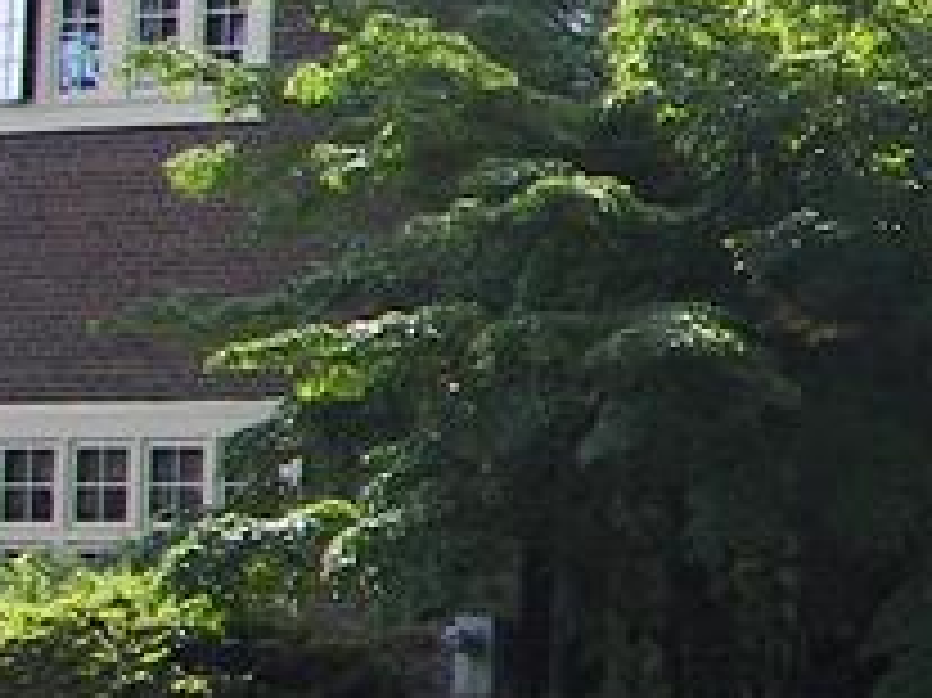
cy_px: 176
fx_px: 4790
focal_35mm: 178
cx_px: 2170
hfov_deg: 9.9
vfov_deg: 8.3
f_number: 2.8
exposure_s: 1/250
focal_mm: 6
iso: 64
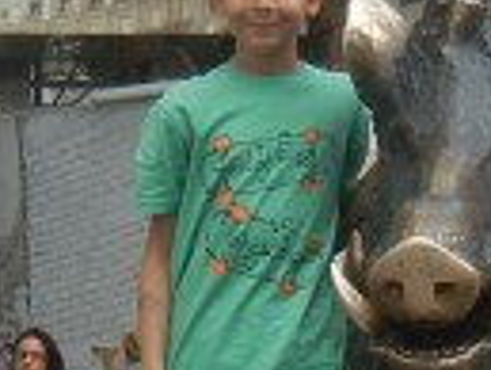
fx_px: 3379
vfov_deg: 6.2
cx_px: 354
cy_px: 397
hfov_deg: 8.3
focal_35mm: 238
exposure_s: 1/101
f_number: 3.5
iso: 160
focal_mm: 5.4
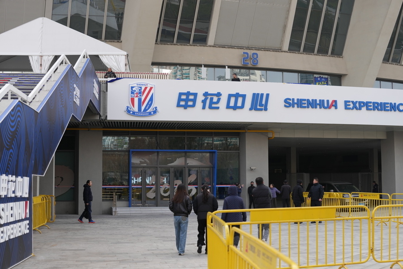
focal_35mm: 50
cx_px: 202
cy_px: 134
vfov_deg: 27.0
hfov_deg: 39.6
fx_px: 560
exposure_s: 1/2500
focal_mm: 50
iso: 400
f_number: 2.8
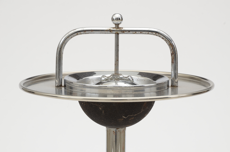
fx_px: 1004
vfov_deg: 8.7
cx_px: 115
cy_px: 76
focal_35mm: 158
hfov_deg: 13.1
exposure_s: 1/125
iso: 200
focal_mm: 105
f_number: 11
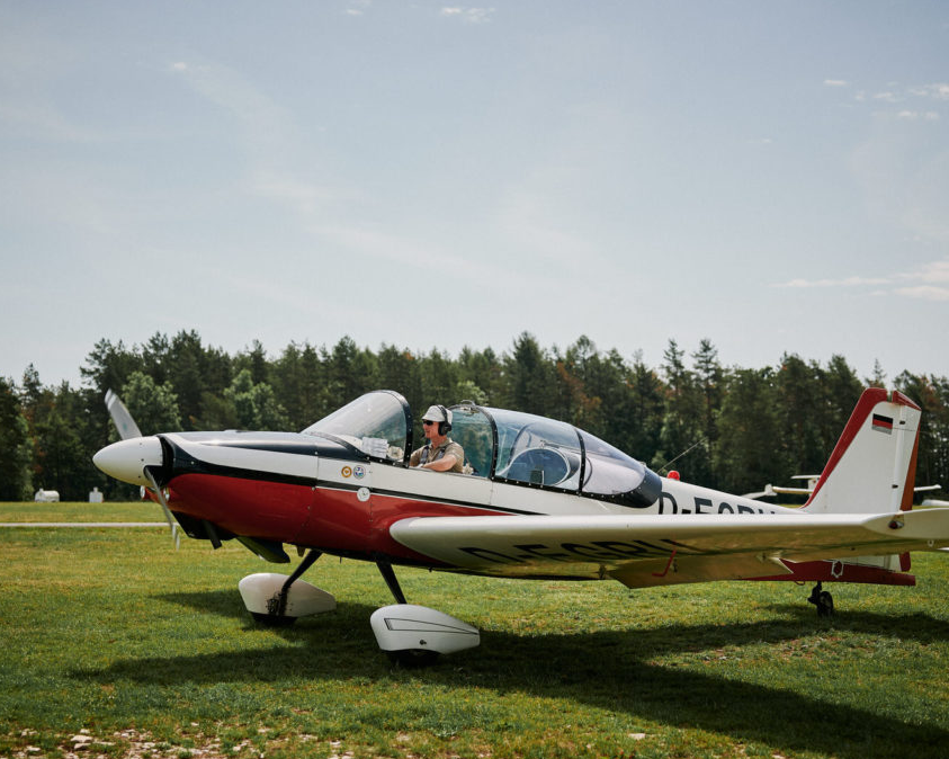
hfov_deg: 33.0
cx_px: 481
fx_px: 1601
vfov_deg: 26.7
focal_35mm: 57
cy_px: 383
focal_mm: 50
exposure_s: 1/2500
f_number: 2.8
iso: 100
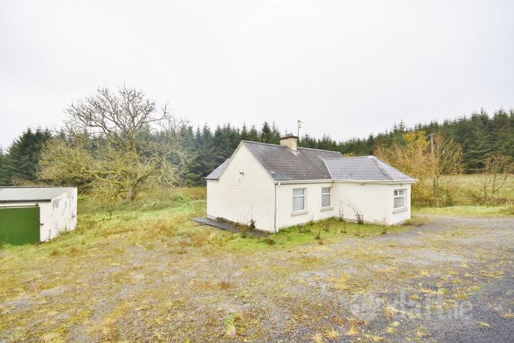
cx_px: 257
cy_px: 172
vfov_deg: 77.3
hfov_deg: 100.4
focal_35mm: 15
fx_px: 214
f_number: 8
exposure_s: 1/500
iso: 640
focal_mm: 10
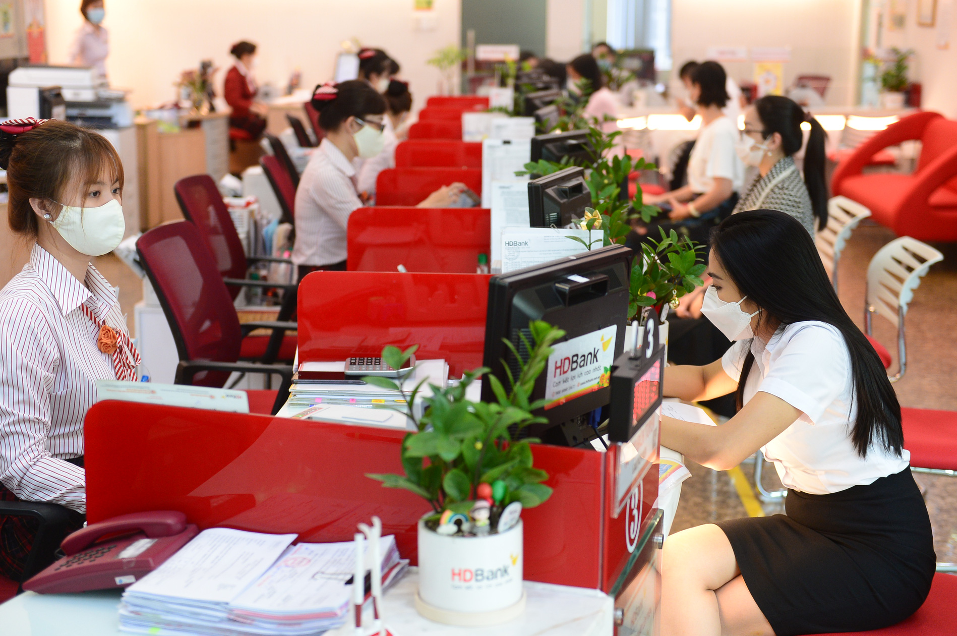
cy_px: 327
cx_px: 488
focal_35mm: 59
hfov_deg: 34.0
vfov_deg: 22.9
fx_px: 1567
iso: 1600
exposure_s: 1/160
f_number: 3.2
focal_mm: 56
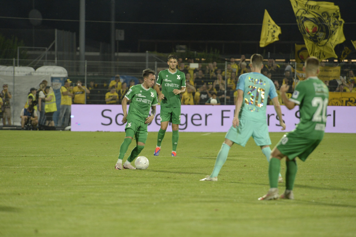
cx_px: 178
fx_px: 3260
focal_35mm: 330
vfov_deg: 4.2
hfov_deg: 6.3
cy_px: 118
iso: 4500
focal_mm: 330
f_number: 5.3
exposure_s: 1/640
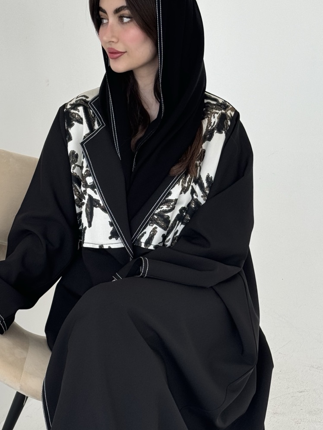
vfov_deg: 25.3
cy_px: 267
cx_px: 121
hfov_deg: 19.1
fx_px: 958
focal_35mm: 77
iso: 100
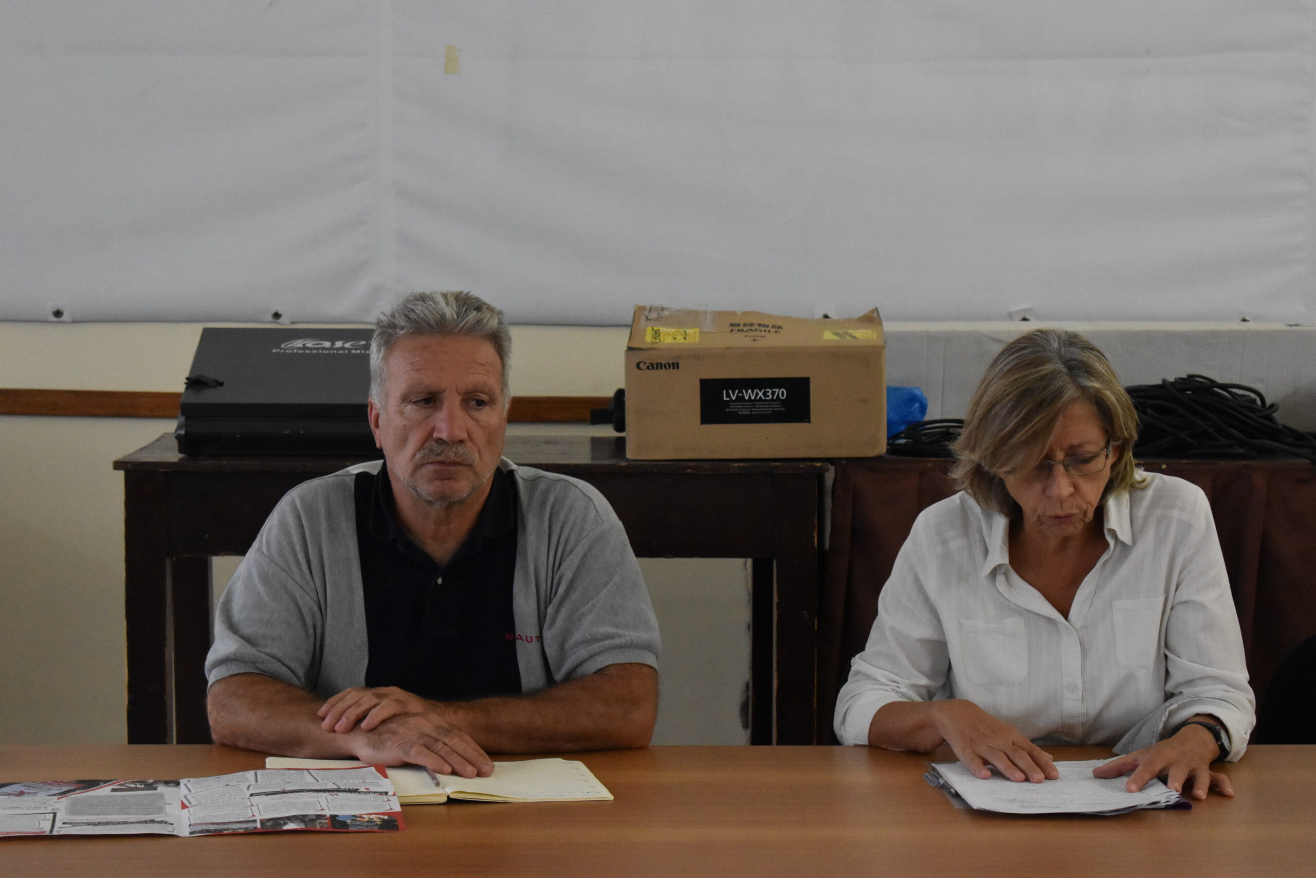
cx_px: 658
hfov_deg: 24.6
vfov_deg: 16.6
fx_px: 3016
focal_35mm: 82
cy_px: 439
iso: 3600
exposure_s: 1/125
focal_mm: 55
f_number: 5.6
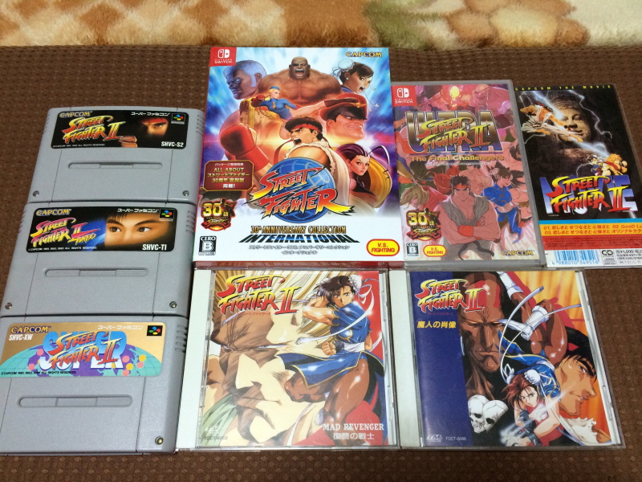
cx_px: 321
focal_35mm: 30
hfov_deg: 60.0
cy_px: 241
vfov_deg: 46.8
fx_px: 556
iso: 200
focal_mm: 4.12
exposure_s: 1/30
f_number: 2.2
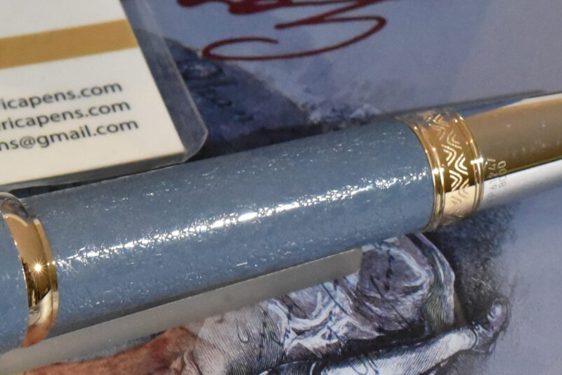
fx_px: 2998
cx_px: 67
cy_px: 183
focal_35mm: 192
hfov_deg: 10.7
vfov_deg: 7.2
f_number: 18
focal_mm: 60
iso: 12800
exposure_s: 1/40
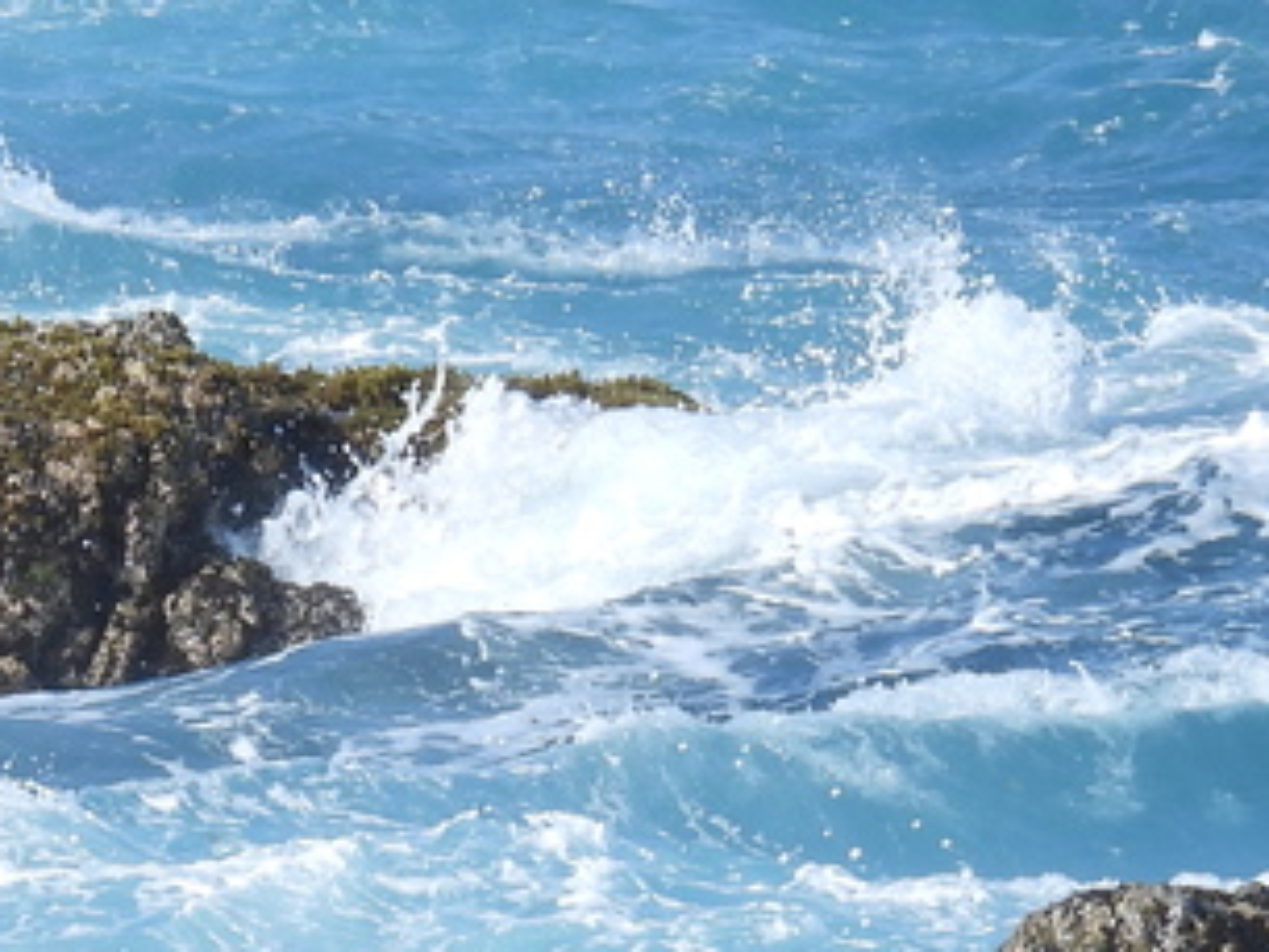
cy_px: 1131
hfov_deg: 1.6
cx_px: -1128
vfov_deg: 1.2
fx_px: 46209
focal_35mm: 1260
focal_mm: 53.5
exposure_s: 1/500
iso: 100
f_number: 5
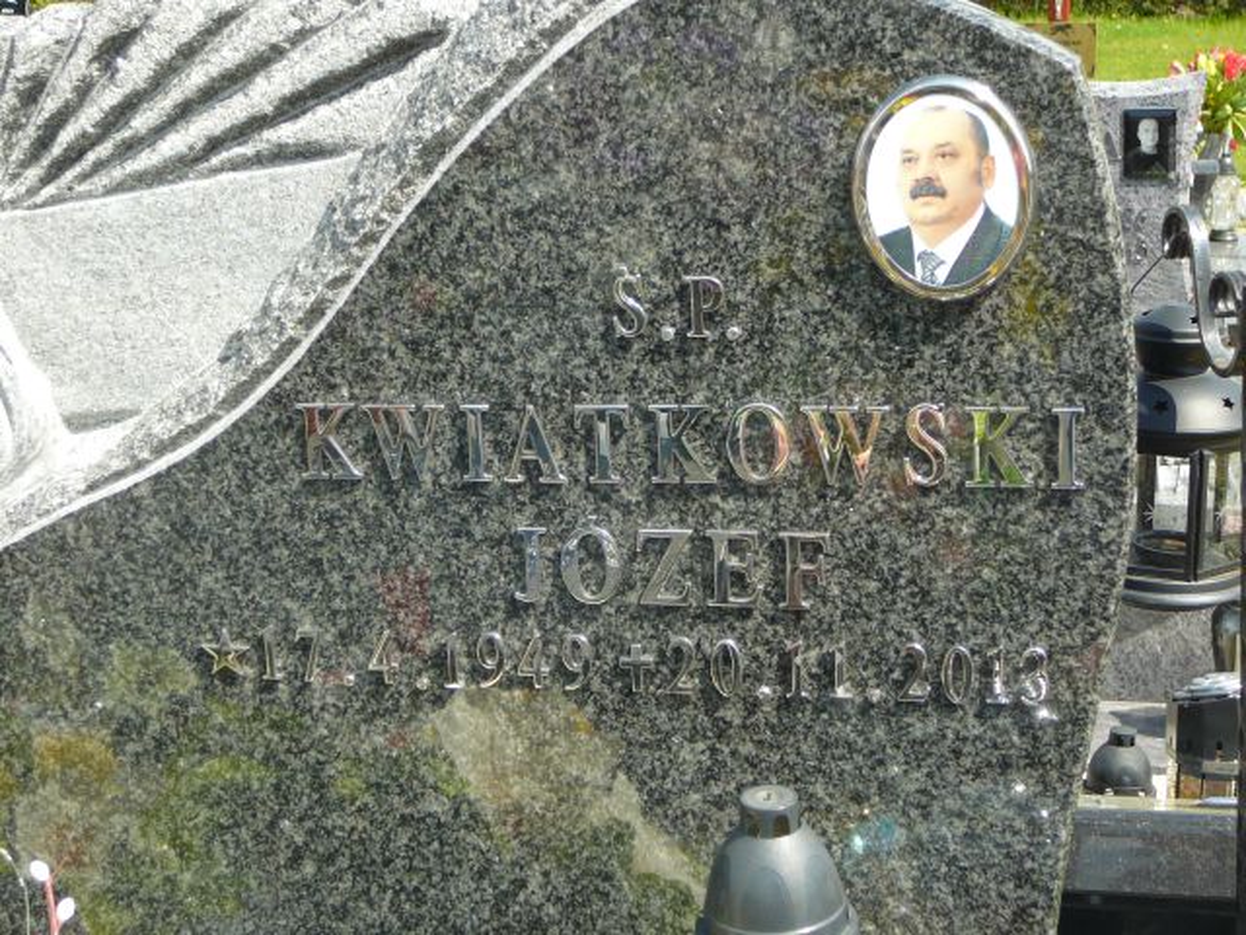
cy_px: 468
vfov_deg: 24.0
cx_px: 623
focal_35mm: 61
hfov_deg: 31.7
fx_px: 2196
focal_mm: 9.1
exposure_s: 1/320
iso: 80
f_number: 3.6
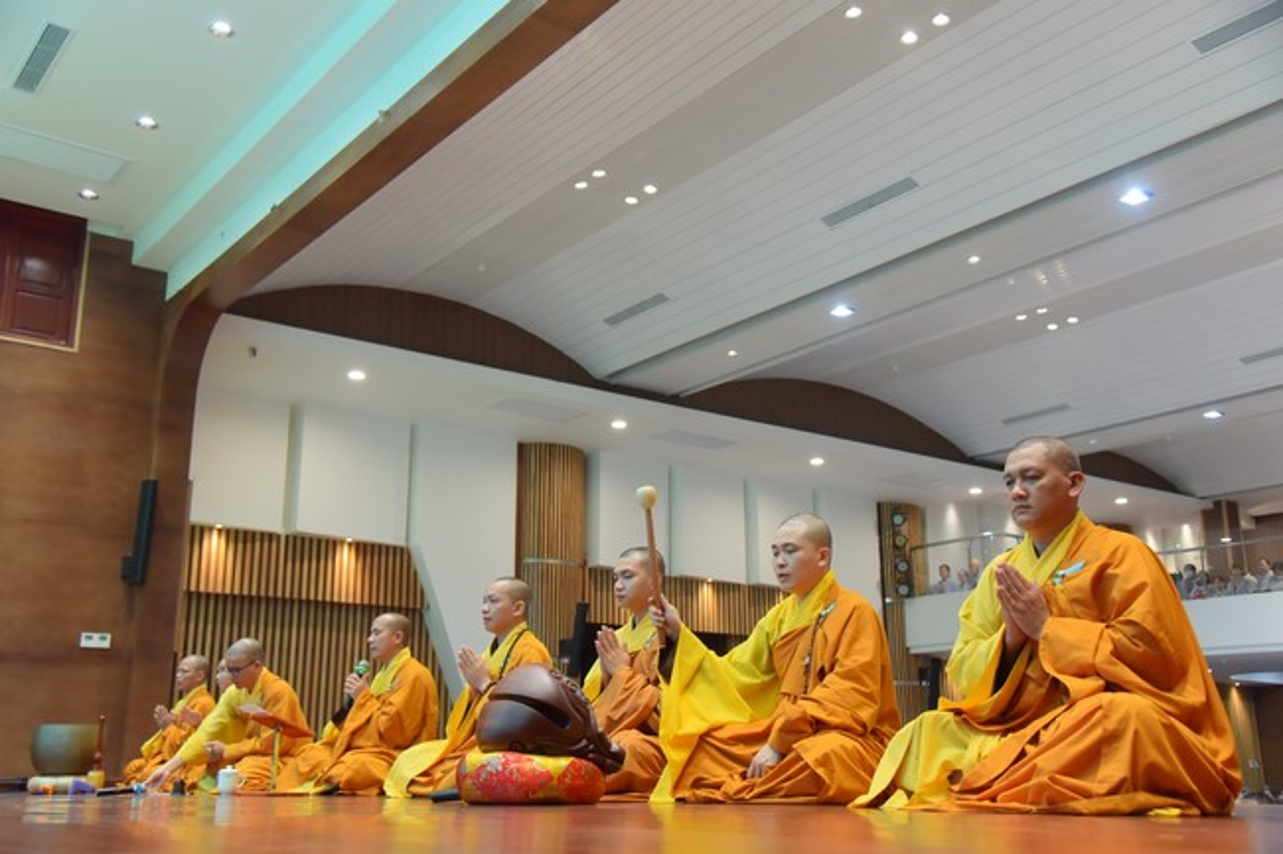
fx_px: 1354
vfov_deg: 35.0
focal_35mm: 38
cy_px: 427
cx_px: 642
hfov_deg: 50.7
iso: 1250
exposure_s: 1/100
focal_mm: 38
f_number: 5
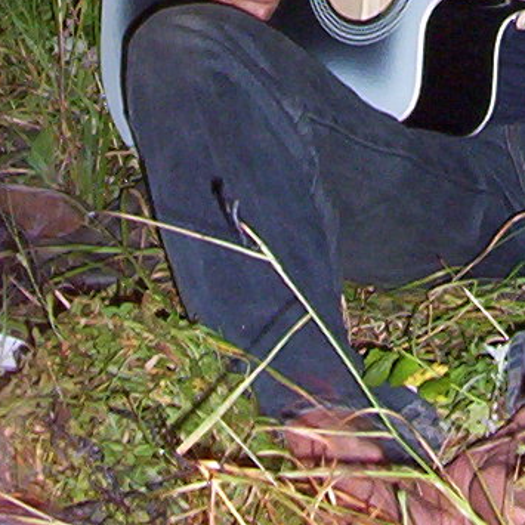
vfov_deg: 9.5
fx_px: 3003
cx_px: 461
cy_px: -433
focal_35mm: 175
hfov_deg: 9.9
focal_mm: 5.77
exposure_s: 1/2
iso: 140
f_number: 2.73
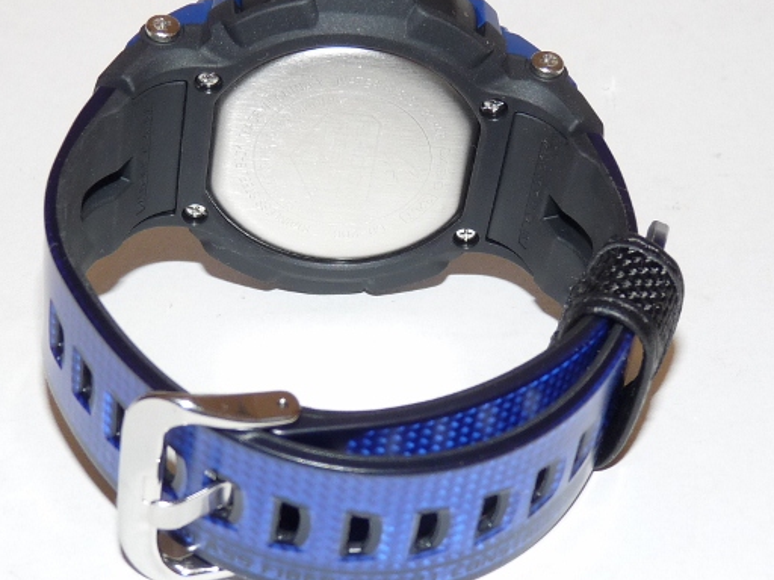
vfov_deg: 14.8
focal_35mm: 100
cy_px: 263
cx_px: 343
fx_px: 2236
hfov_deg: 19.6
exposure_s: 1/30
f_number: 3.2
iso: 100
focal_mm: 8
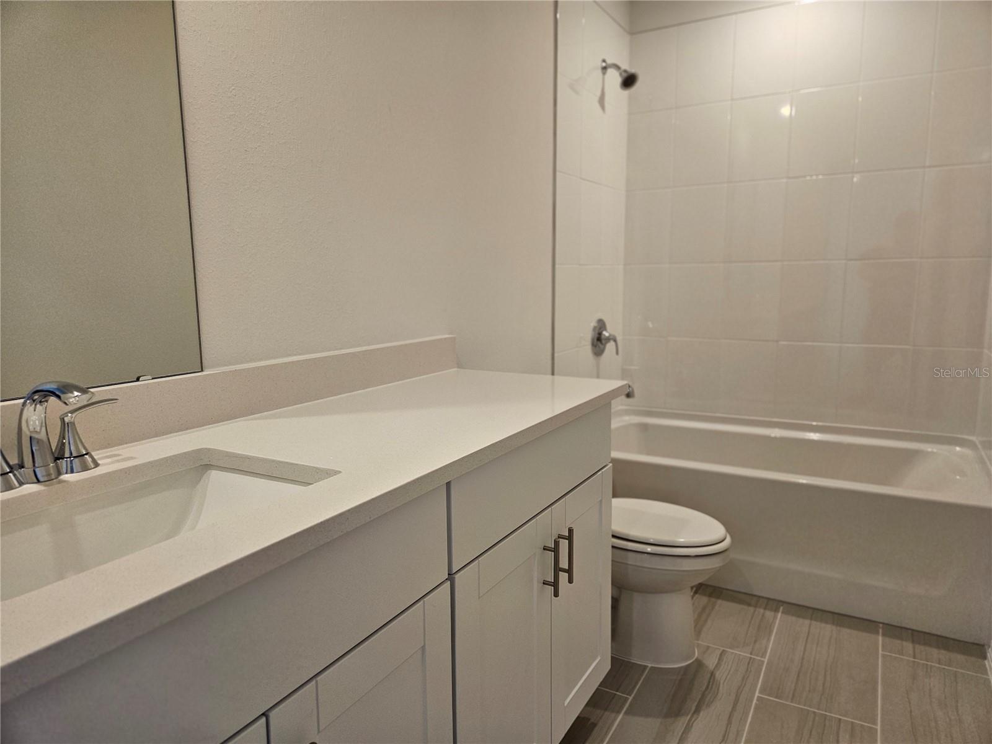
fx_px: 659
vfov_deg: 58.9
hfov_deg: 73.9
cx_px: 496
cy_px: 372
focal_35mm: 23
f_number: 1.8
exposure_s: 1/120
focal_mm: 5.4
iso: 100
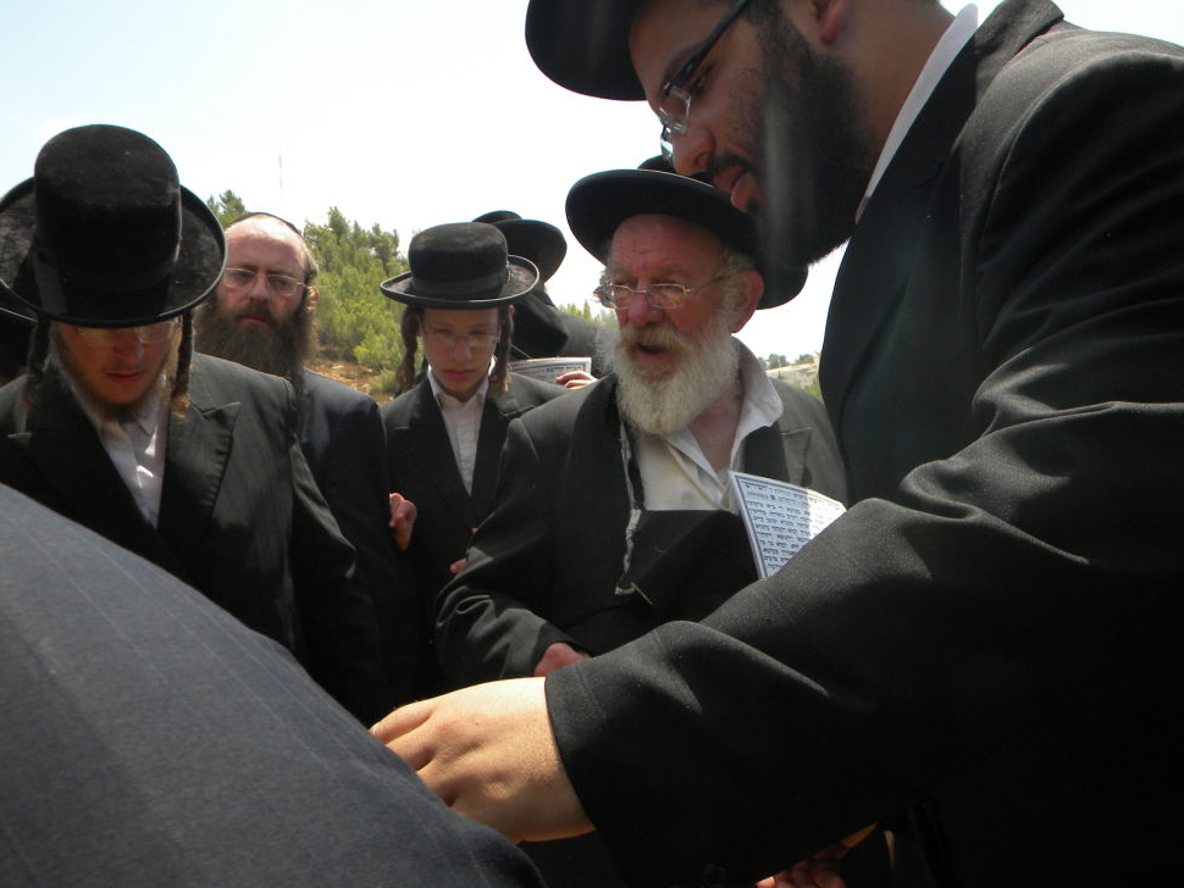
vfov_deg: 37.7
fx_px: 1300
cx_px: 623
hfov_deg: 48.9
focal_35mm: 38
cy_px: 450
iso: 92
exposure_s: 1/520
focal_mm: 6.4
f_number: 3.7
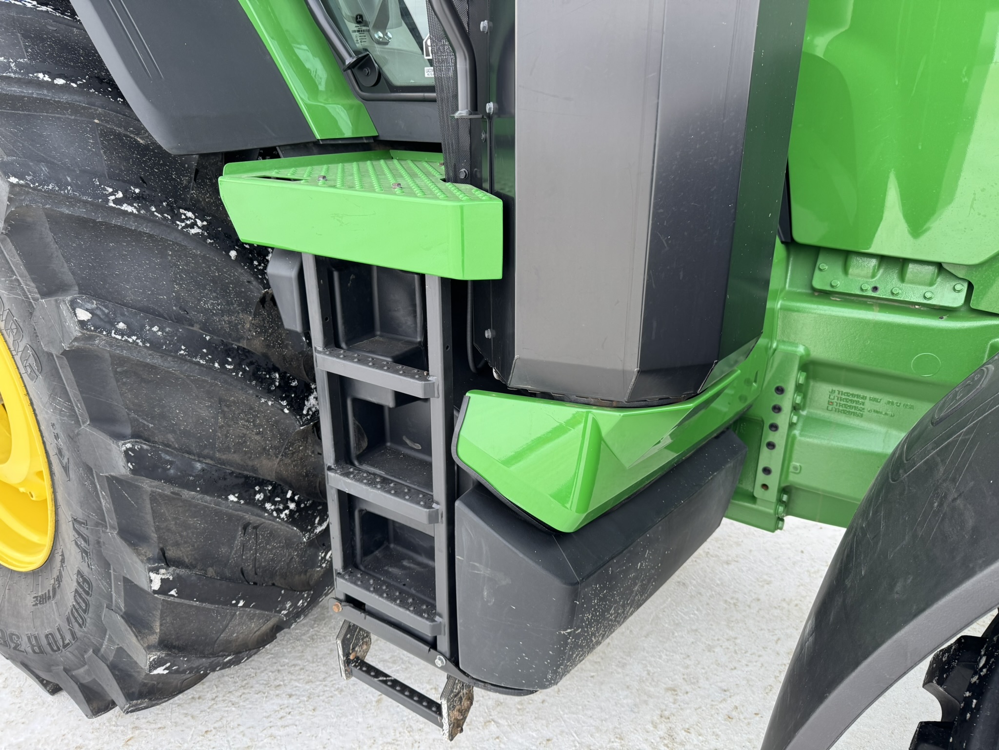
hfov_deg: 71.6
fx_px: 693
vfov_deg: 56.8
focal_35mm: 24
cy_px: 375
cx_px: 500
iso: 125
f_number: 1.78
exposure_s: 1/121
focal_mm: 6.76
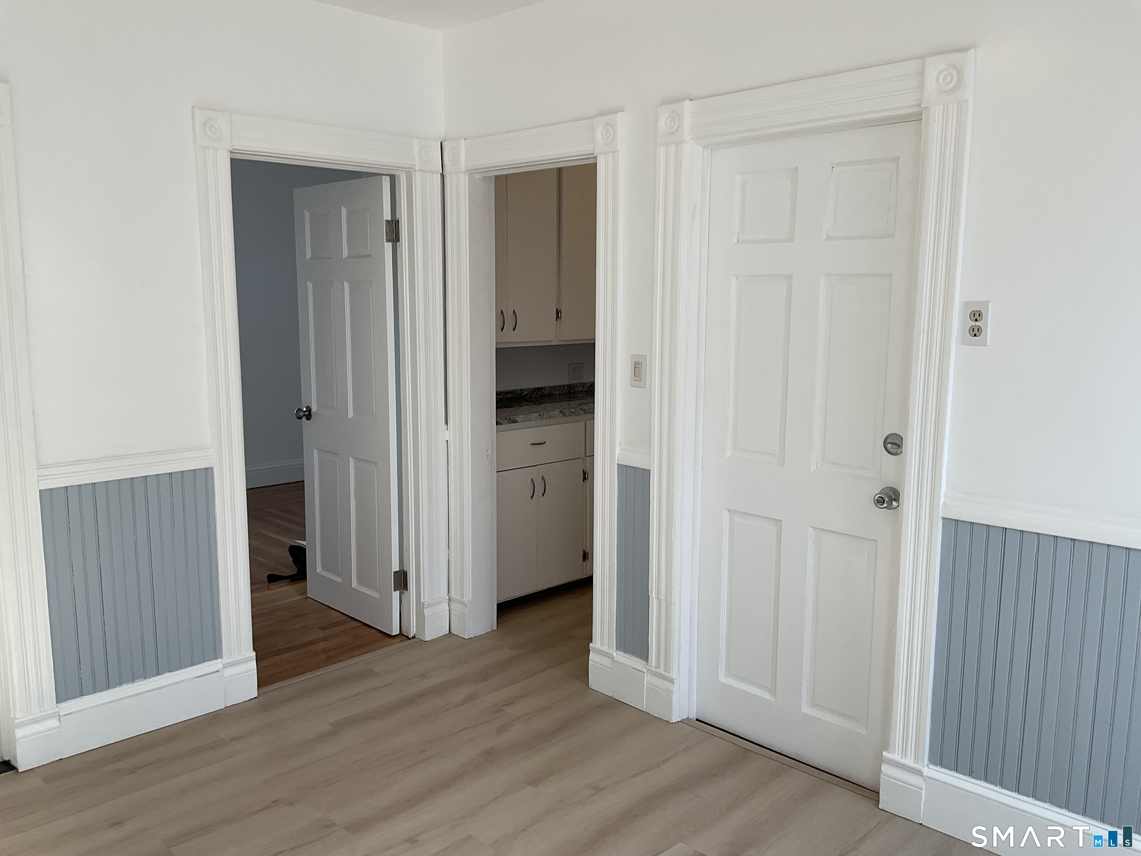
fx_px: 956
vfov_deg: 48.2
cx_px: 570
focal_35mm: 29
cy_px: 428
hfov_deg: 61.7
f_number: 1.8
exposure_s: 1/120
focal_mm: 3
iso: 32
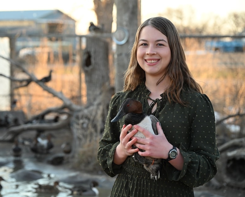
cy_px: 99
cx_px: 102
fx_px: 602
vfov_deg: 18.5
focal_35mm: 83
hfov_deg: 23.0
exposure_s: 1/40
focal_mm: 73
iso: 125
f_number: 4
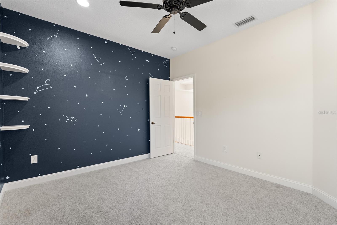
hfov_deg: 96.7
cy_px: 112
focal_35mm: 16
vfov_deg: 73.7
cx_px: 168
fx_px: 150
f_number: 8
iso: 640
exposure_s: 1/4
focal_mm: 16
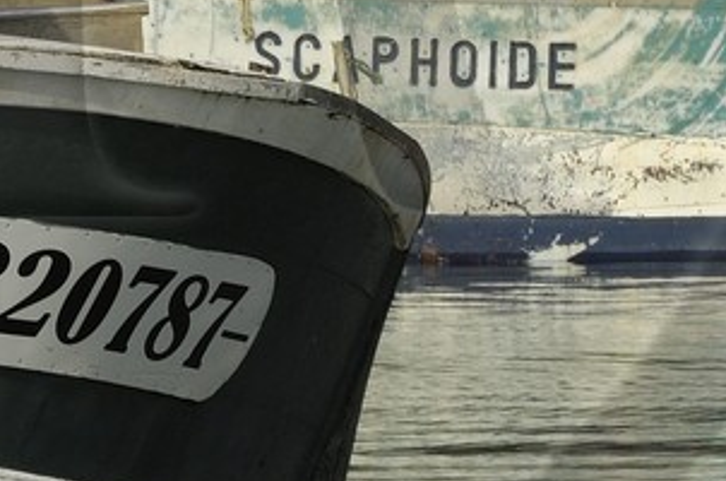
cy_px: -173
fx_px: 24786
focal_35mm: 1232
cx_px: -79
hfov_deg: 1.7
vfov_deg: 1.1
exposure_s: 1/160
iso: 100
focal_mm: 155
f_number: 11
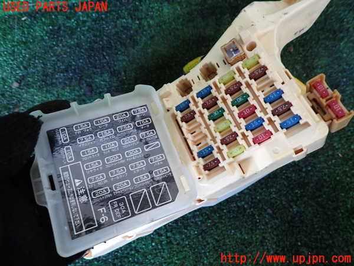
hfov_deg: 69.4
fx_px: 256
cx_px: 177
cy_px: 133
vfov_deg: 54.9
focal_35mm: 25
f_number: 2
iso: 200
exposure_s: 1/50
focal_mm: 4.5
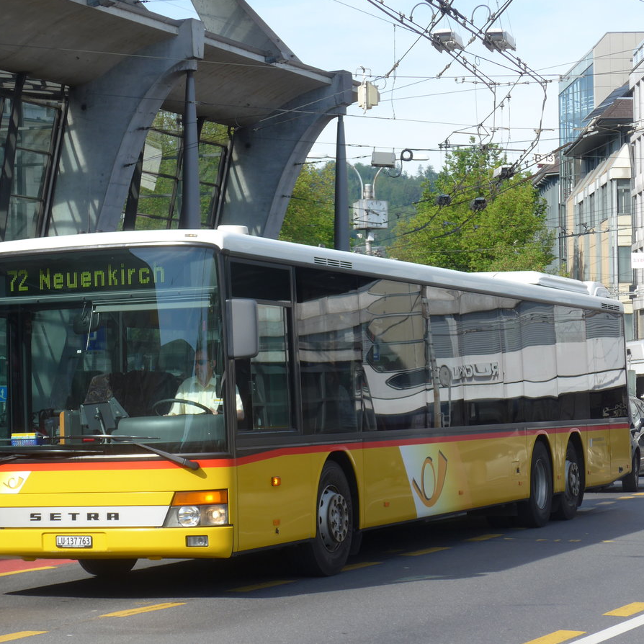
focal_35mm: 102
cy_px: 321
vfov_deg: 17.1
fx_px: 2147
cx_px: 276
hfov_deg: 17.1
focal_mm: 17
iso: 80
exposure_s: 1/320
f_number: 4.5
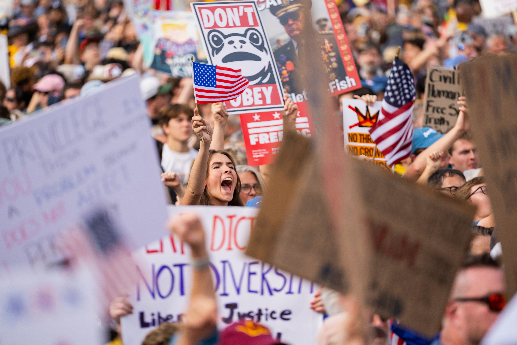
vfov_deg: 6.9
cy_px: 172
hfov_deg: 10.3
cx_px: 258
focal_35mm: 200
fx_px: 2872
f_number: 2.8
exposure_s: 1/1250
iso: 160
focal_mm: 200
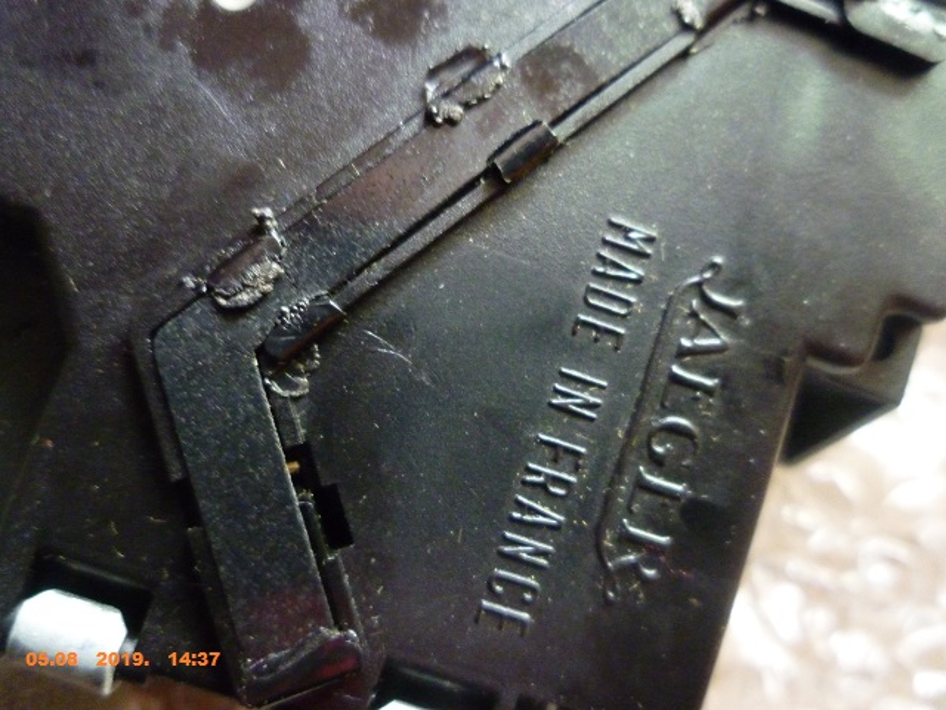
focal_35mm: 29
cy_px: 355
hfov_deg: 61.7
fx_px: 793
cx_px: 473
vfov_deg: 48.2
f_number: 3.3
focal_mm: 5.2
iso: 800
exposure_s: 1/8
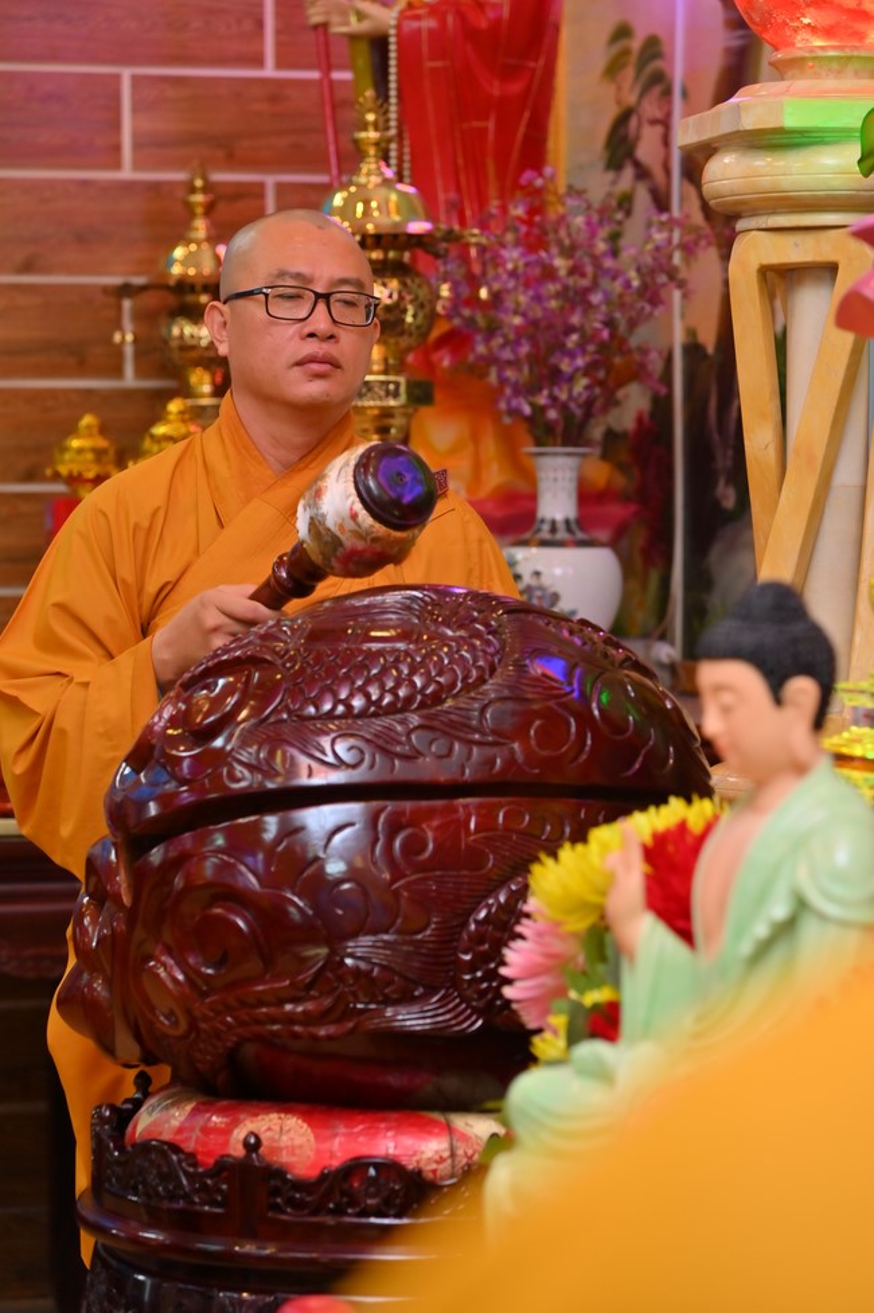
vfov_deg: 19.5
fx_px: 3826
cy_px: 656
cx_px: 437
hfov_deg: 13.0
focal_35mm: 105
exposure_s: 1/160
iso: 1250
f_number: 5
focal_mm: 105
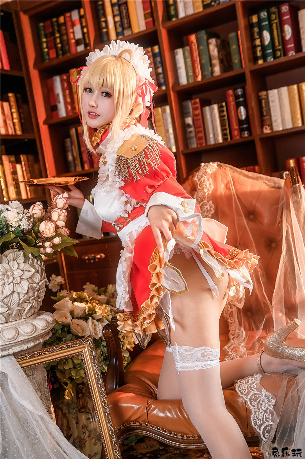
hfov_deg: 29.2
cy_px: 230
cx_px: 152
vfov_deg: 42.8
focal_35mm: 46
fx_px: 585
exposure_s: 1/100
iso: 640
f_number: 3.5
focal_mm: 46
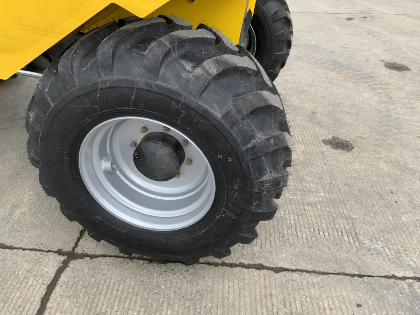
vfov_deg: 48.2
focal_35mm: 29
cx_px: 210
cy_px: 158
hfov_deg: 61.7
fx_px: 352
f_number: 1.8
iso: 16
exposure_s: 1/580
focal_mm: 3
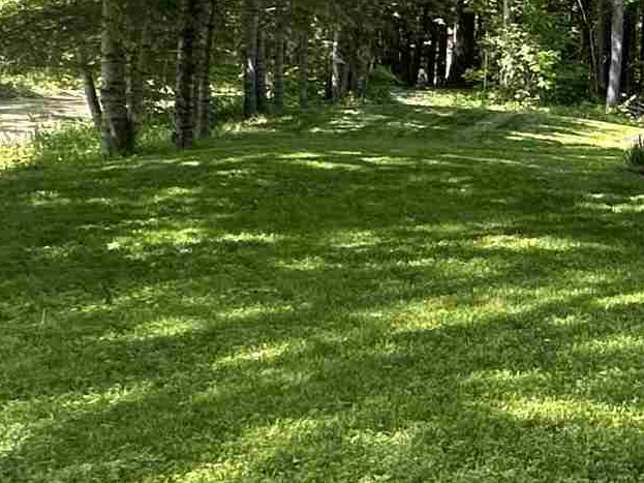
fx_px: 1283
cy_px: 114
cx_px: 1317
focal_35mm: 69
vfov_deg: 21.1
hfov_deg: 18.1
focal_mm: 2.22
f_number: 2.2
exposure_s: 1/297
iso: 40
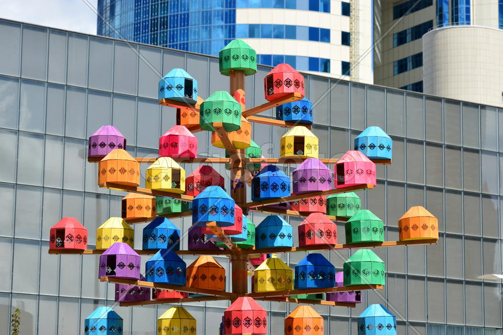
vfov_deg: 13.8
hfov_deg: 20.6
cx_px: 252
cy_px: 168
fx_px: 1383
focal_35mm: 99
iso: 100
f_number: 9
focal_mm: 66
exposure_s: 1/160
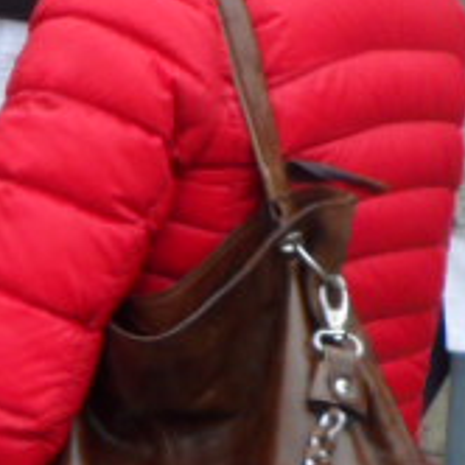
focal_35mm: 147
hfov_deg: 11.5
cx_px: -157
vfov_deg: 11.7
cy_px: -17
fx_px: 2234
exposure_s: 1/250
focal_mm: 4.9
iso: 80
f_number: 3.5
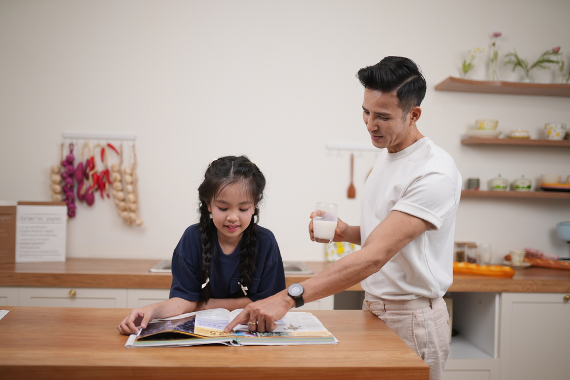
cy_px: 190
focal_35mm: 35
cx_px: 285
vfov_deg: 37.9
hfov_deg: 54.4
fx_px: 554
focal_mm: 35
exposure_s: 1/800
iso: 100
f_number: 1.4
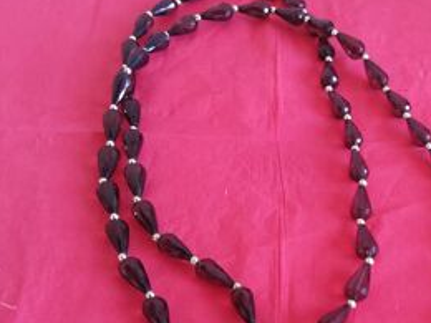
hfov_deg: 39.2
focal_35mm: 48
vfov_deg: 29.6
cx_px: 288
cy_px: 253
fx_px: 598
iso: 160
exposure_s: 1/25
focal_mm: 3.08
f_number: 2
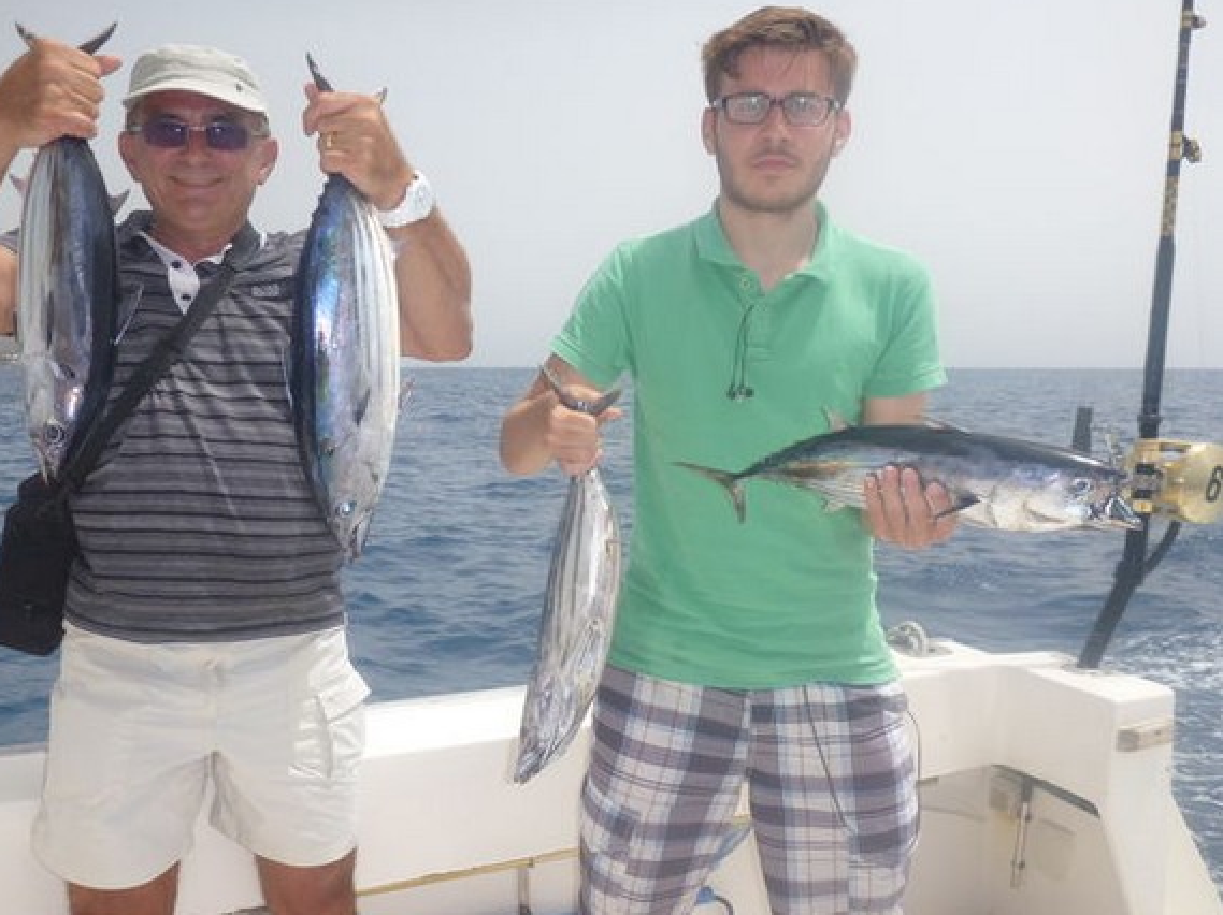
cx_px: 550
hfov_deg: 58.3
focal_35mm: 31
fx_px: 1095
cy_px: 494
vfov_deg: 45.4
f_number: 3.3
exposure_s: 1/1000
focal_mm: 4.9
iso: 100
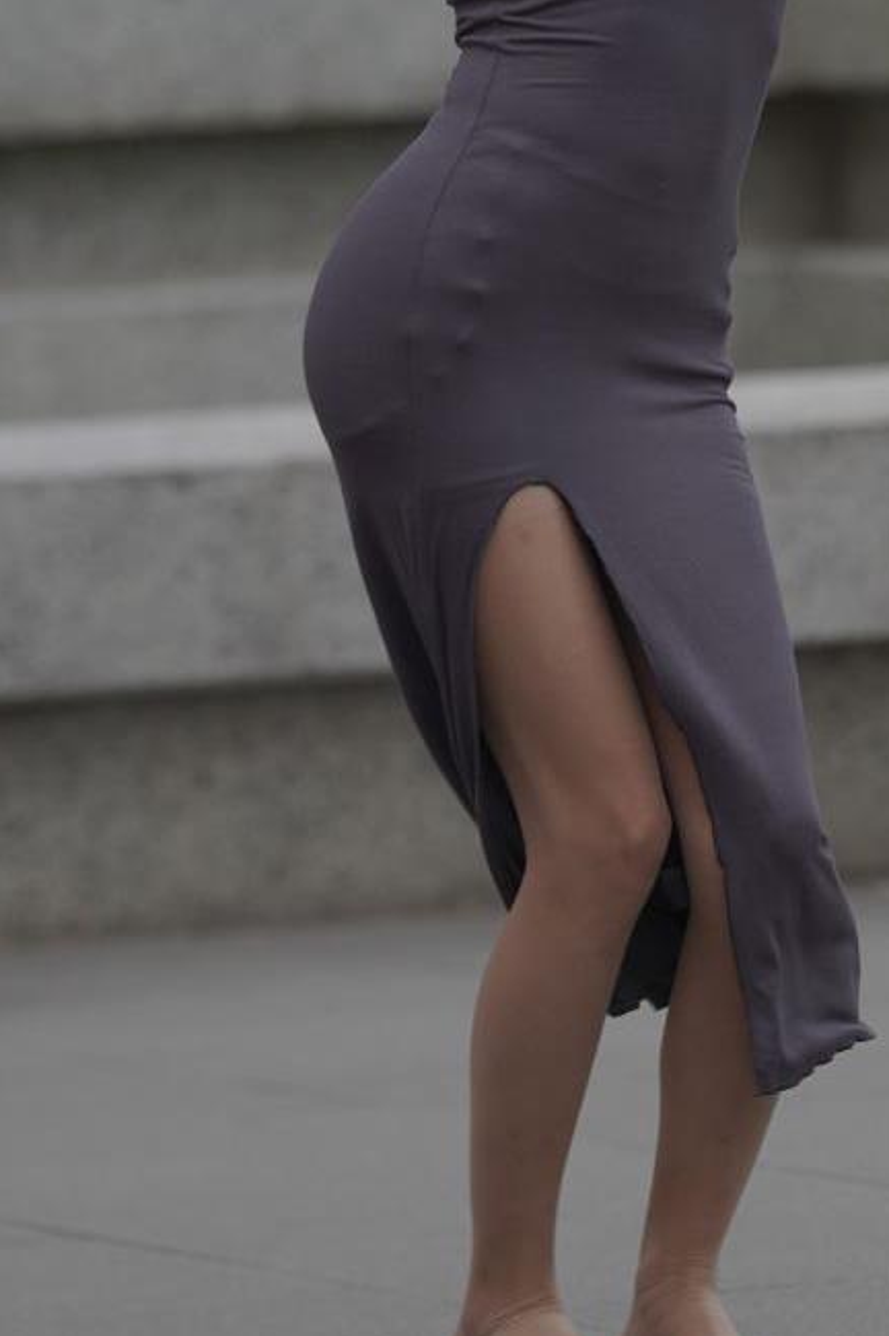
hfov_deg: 2.7
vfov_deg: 4.1
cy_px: -29
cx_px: 598
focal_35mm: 505
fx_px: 18725
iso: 100
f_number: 2.2
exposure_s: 1/400
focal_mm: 135
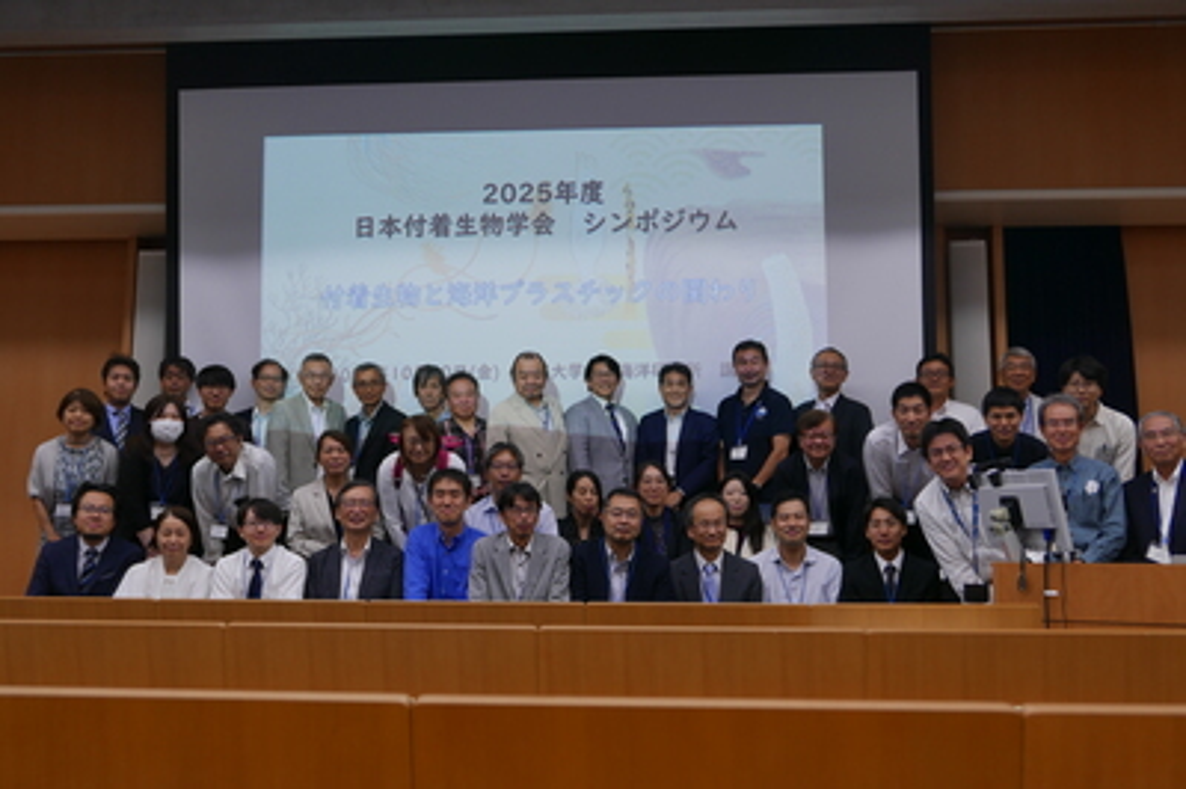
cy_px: 394
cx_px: 593
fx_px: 1152
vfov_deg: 37.8
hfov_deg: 54.5
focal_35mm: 35
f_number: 2.3
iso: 200
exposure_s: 1/125
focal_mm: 15.9
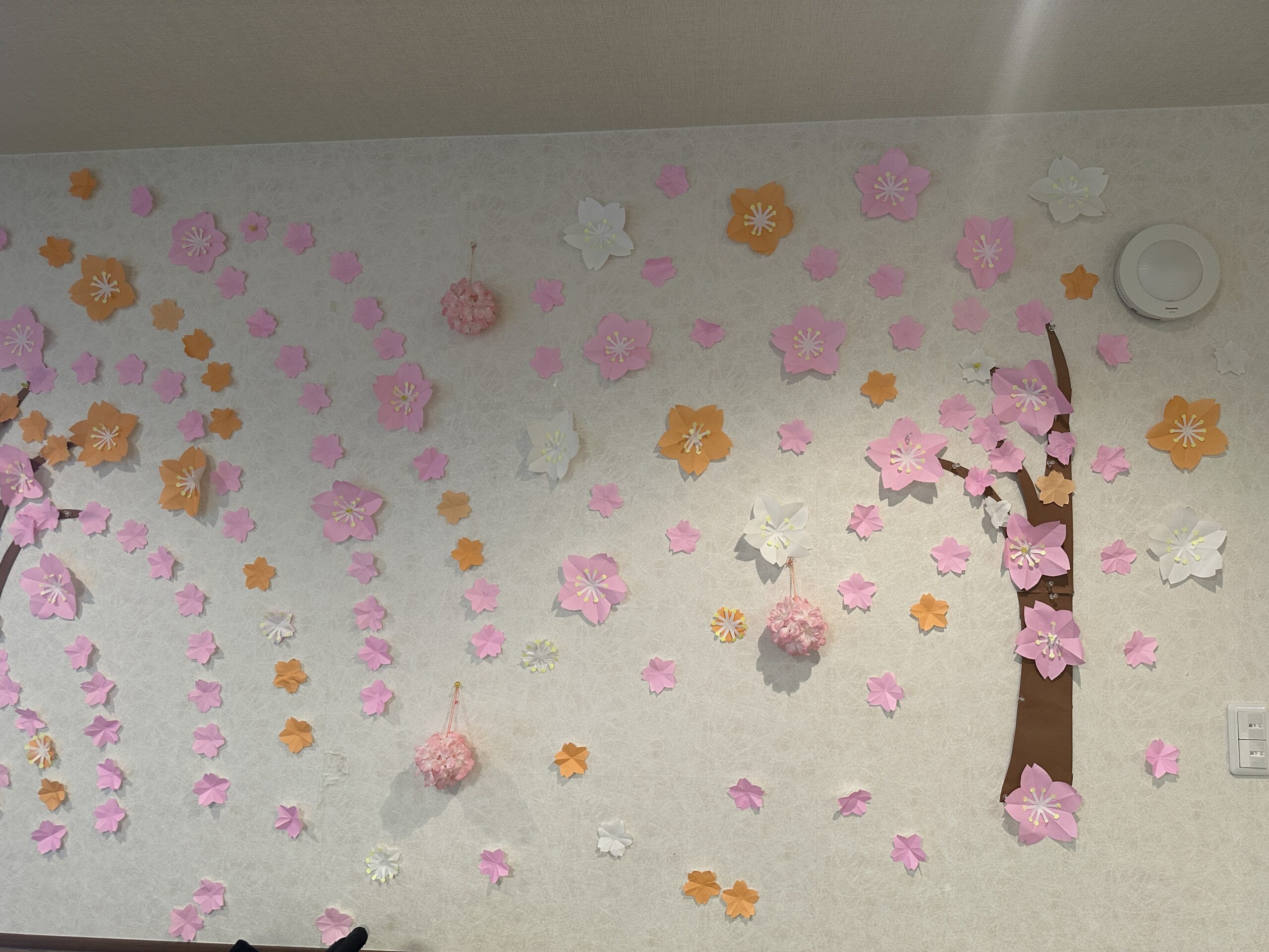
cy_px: 476
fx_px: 880
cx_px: 634
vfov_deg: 56.8
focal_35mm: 24
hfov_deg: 71.6
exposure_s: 1/120
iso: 160
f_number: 1.78
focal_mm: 6.86
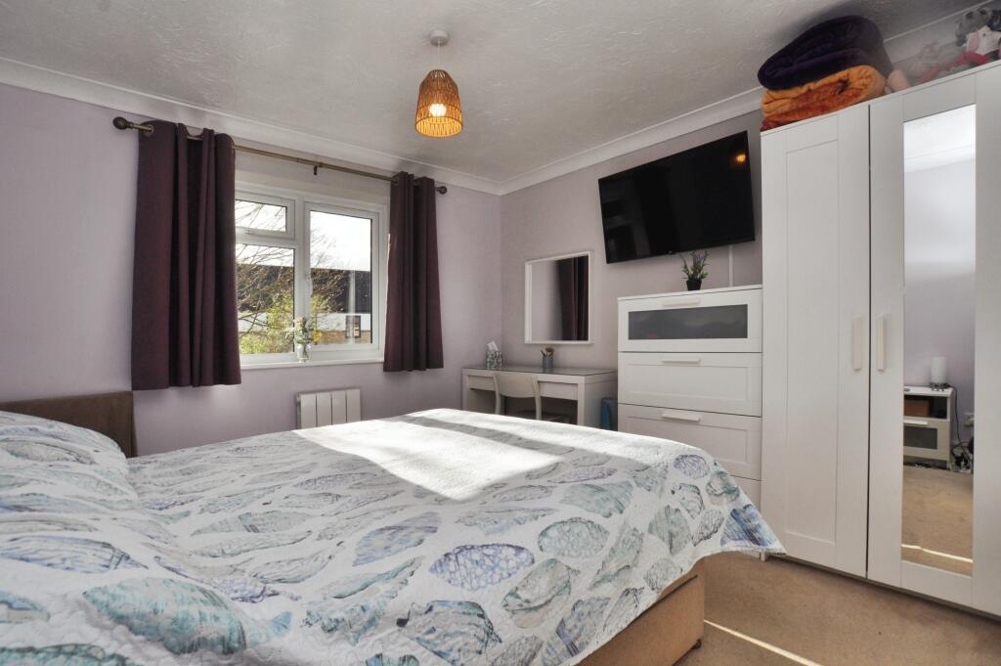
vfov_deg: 72.0
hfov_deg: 95.0
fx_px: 458
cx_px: 500
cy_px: 333
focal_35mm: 16
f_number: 9
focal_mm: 11
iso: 200
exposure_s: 1/200
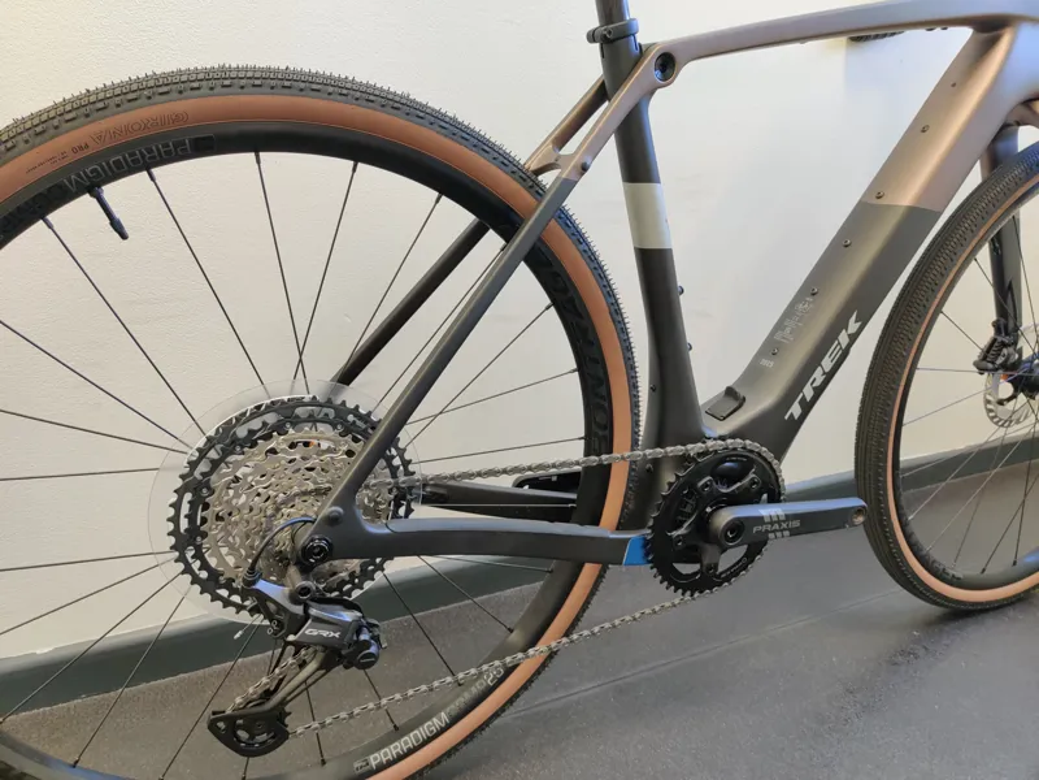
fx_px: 810
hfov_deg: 65.3
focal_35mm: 27
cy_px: 390
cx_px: 520
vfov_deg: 51.4
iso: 400
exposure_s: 1/33
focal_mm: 4.75
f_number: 1.65
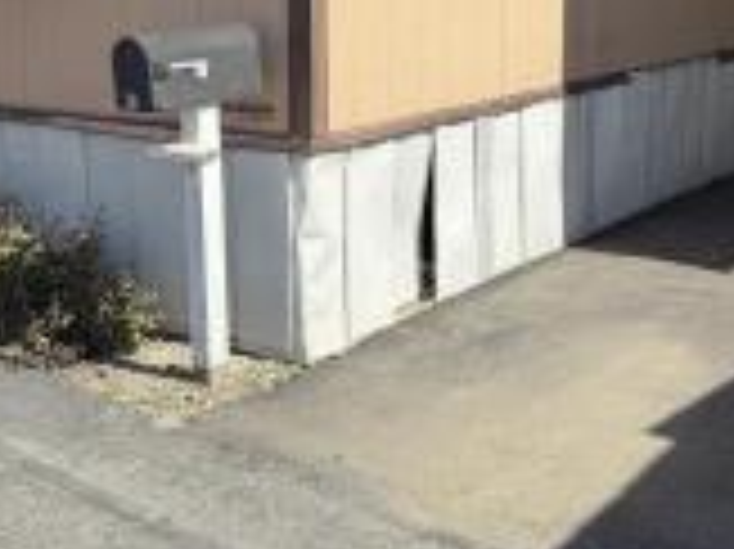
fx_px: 1250
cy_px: 14
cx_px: 567
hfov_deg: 32.0
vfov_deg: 23.8
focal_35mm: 59
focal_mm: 6.76
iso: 80
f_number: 1.78
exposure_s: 1/4975
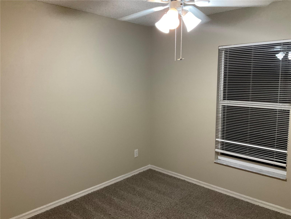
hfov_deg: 61.7
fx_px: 244
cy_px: 110
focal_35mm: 29
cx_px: 146
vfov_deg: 48.2
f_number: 1.8
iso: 160
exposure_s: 1/60
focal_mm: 3
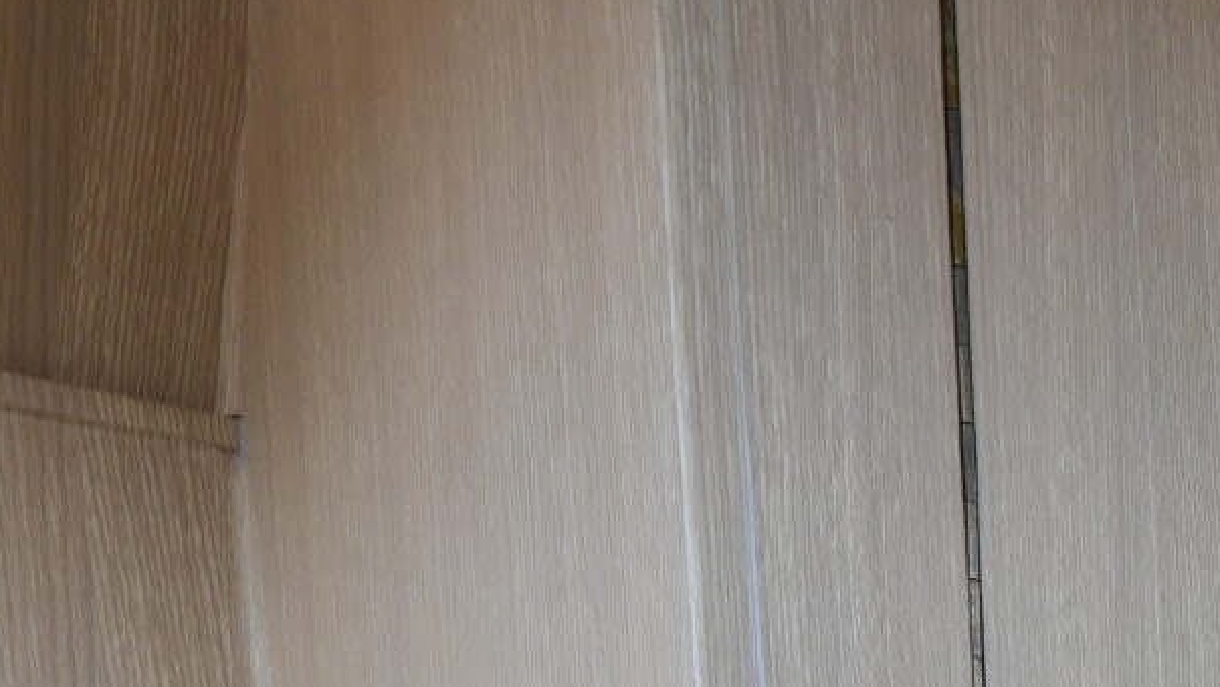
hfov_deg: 25.4
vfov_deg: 18.4
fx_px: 1767
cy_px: 1141
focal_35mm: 55
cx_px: 1945
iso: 160
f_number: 8
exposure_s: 1/6
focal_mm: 10.5
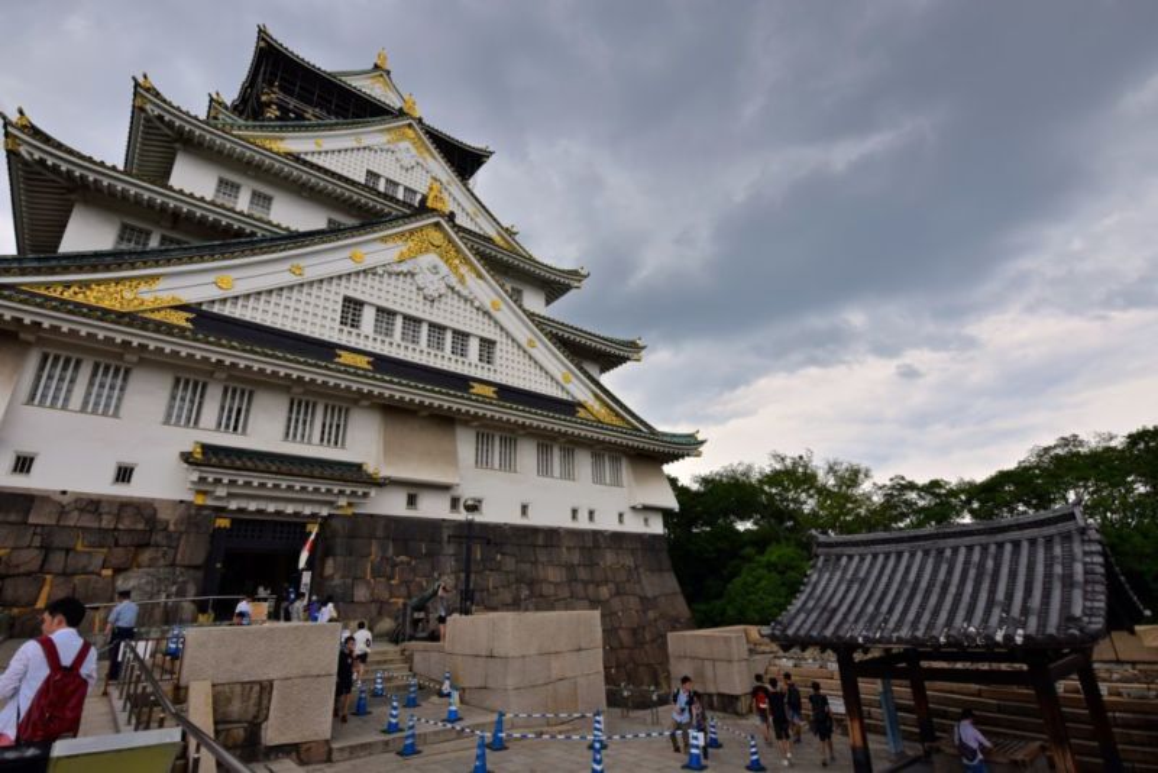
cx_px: 579
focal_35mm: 16
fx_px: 531
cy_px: 386
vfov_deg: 72.1
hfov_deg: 95.0
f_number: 9
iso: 100
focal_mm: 11
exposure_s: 1/250
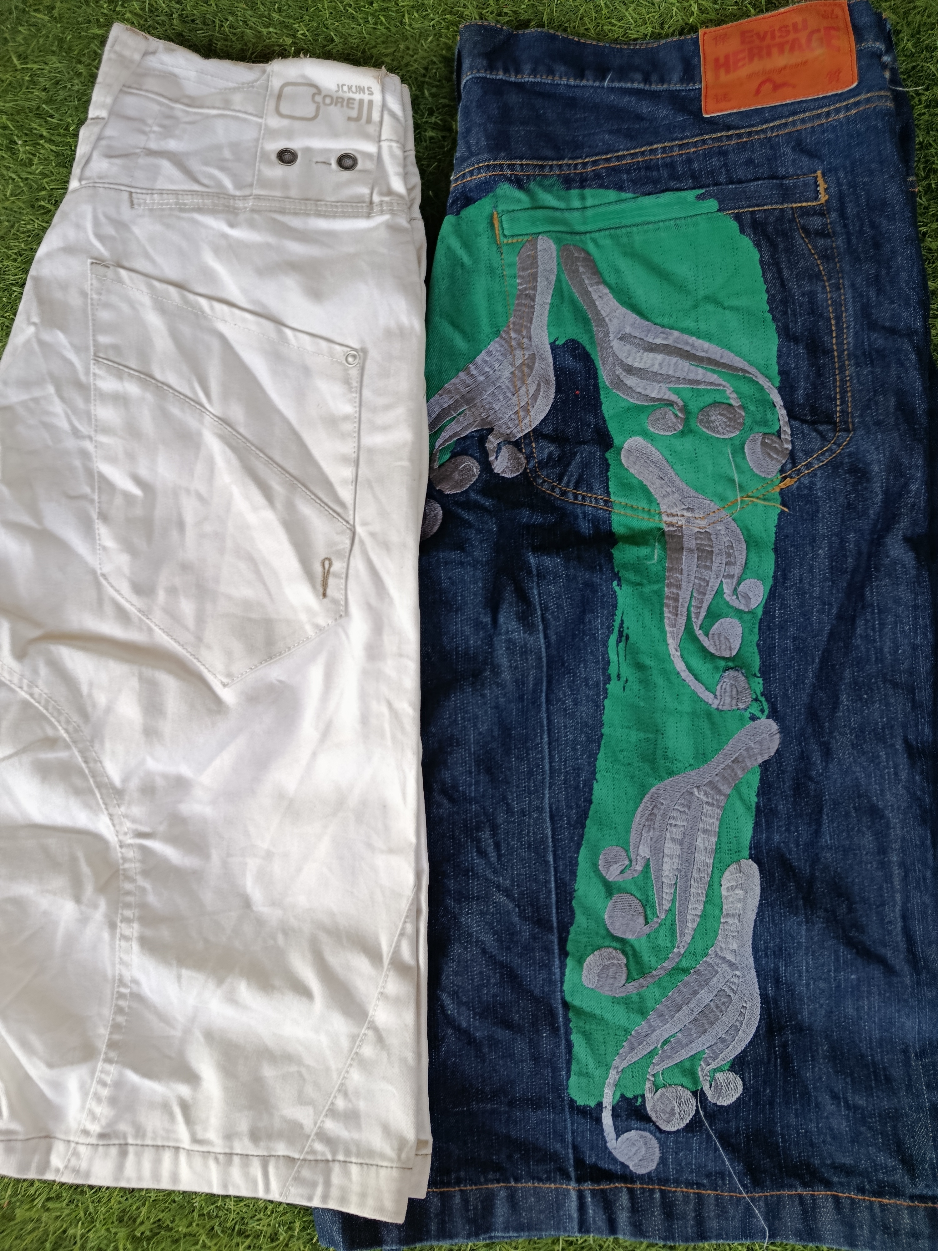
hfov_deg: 56.8
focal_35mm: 24
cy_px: 626
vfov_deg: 71.6
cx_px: 469
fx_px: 867
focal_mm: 5.24
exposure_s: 1/100
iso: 309
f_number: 1.7
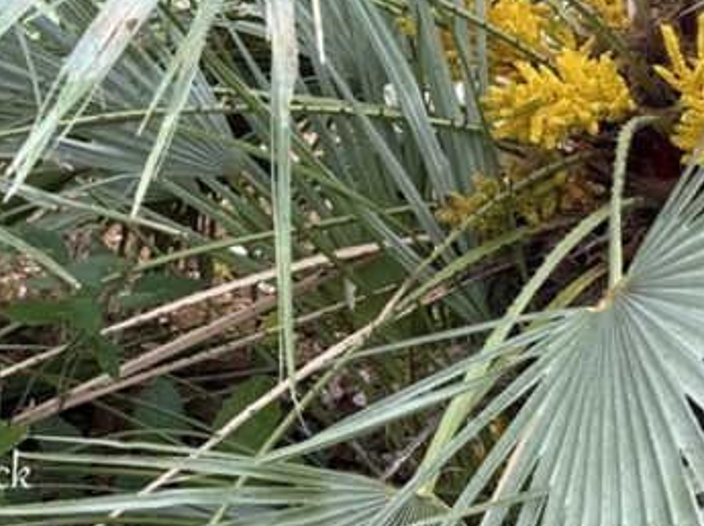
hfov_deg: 18.4
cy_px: -15
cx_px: 451
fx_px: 2174
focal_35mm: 107
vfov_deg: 13.6
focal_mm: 6.76
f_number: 1.78
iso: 80
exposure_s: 1/382
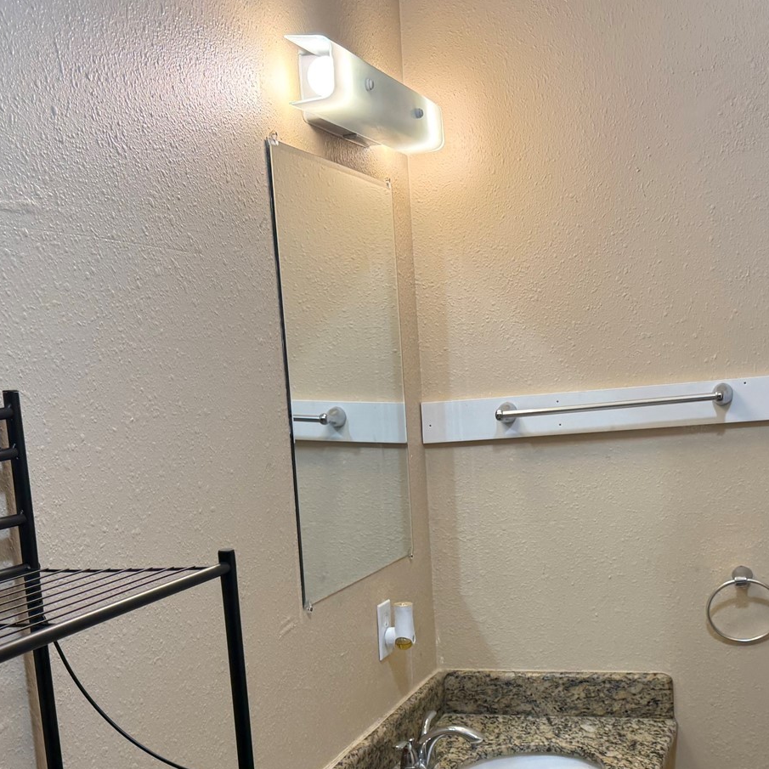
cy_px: 609
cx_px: 520
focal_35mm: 48
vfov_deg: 34.3
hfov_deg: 35.0
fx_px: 1206
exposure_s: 1/120
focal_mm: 6.76
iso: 125
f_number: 1.78
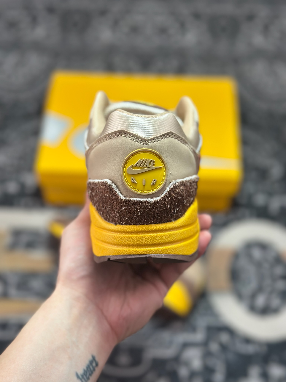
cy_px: 191
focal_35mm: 48
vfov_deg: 39.7
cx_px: 143
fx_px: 529
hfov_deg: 30.3
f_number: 1.78
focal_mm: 6.86
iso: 80
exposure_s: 1/681
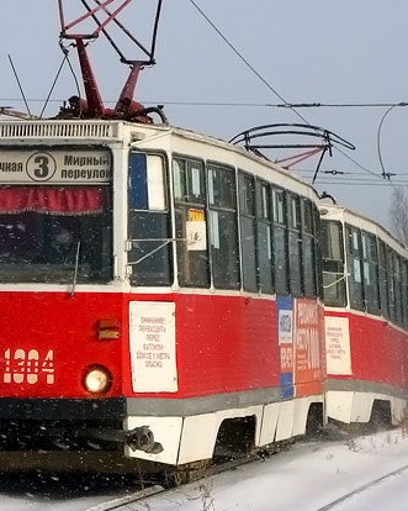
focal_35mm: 185
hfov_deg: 8.3
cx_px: 38
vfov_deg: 10.4
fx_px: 2793
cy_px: 95
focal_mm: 25.32
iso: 125
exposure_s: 1/500
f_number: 8
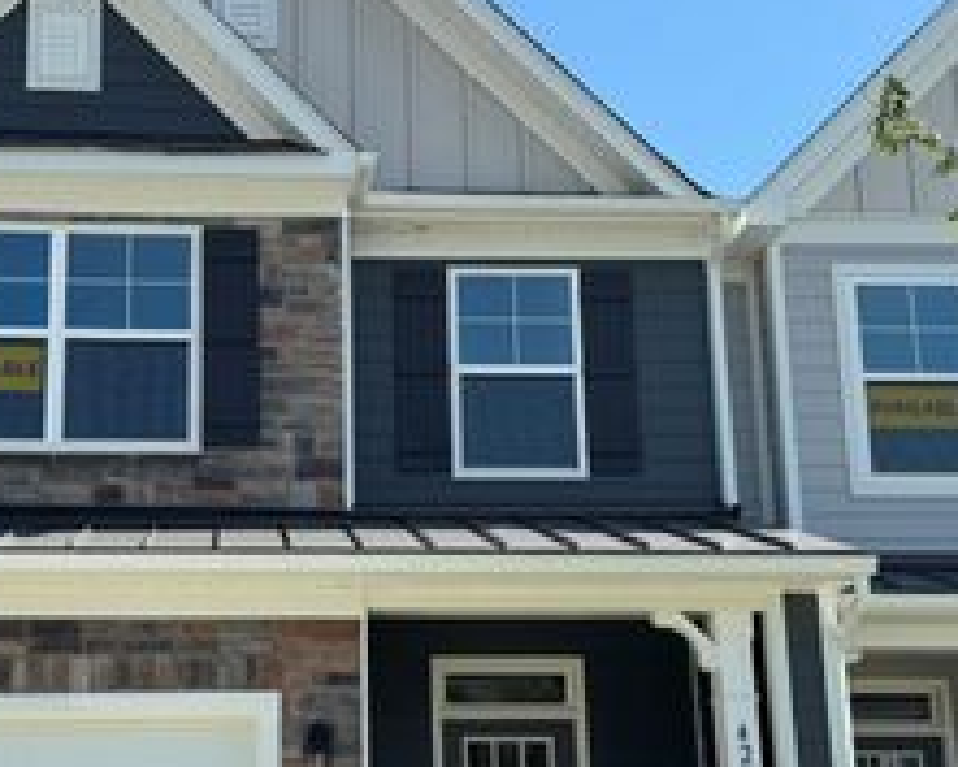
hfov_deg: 35.0
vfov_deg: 28.4
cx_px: 325
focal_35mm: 53
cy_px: 518
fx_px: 1503
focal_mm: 6.76
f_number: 1.78
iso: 80
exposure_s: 1/2710
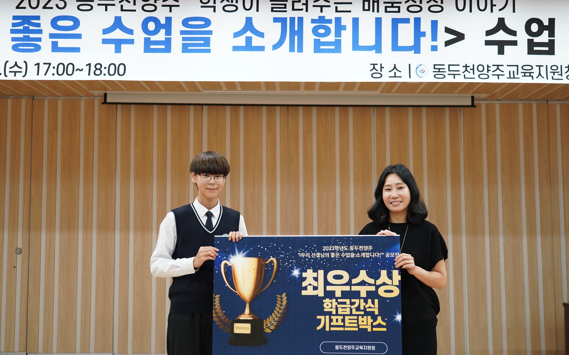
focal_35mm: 42
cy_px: 182
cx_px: 282
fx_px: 651
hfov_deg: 47.2
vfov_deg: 30.5
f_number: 4
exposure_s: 1/80
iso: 1250
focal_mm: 40
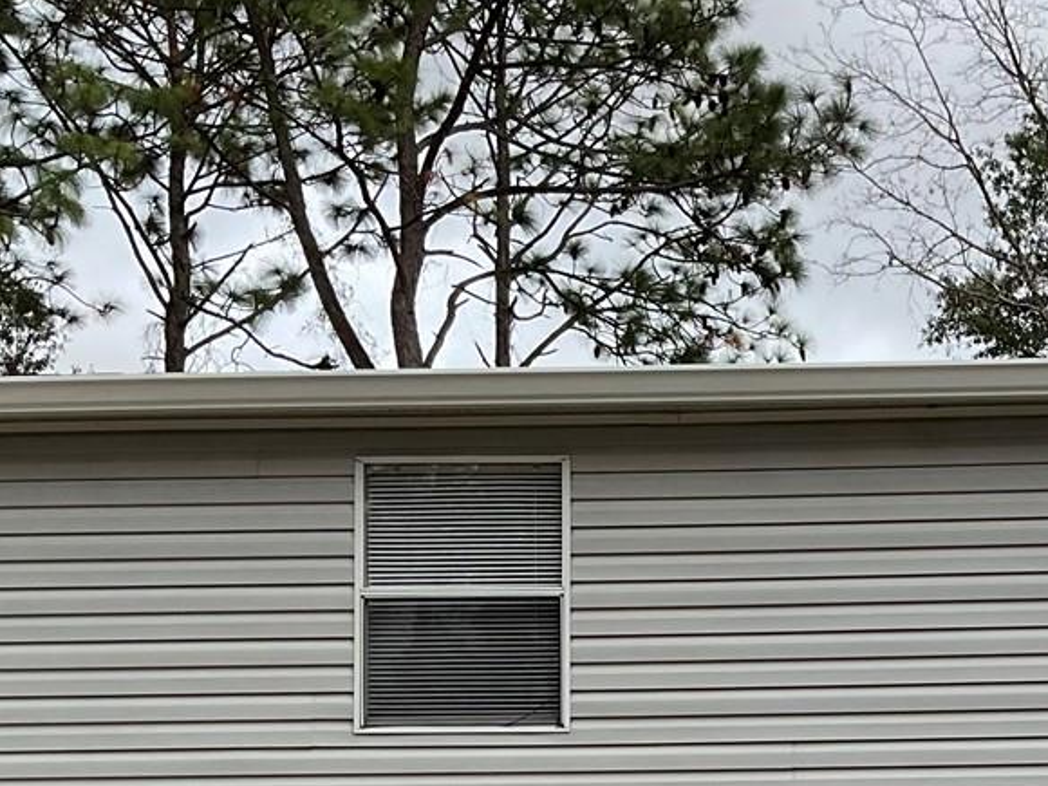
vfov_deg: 17.7
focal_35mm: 80
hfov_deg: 23.3
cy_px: 909
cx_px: 1068
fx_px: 2422
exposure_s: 1/1055
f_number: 1.8
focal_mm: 3
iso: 16
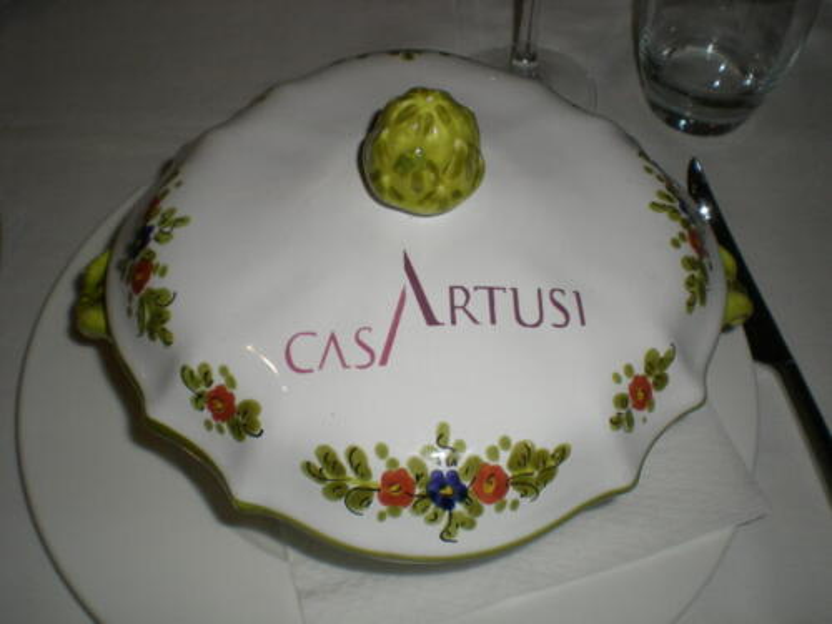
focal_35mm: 38
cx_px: 416
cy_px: 312
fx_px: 913
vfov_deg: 37.7
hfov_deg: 49.0
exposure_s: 1/60
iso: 50
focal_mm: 6.3
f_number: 4.6
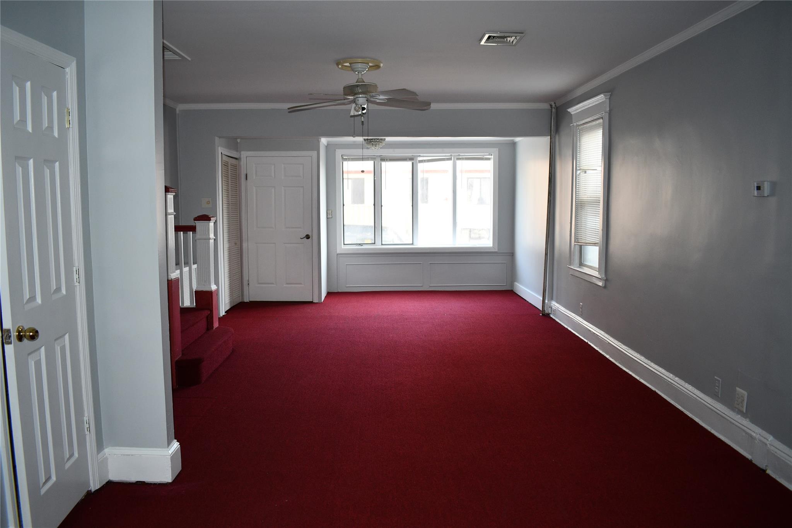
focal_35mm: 27
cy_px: 264
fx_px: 594
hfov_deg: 67.4
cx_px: 396
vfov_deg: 47.9
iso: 400
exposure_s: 1/100
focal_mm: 18
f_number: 3.5
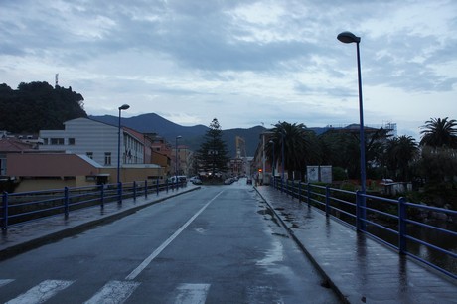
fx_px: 342
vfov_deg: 47.9
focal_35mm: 27
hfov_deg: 67.4
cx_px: 228
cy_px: 152
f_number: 4.5
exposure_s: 1/250
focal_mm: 18
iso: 1000
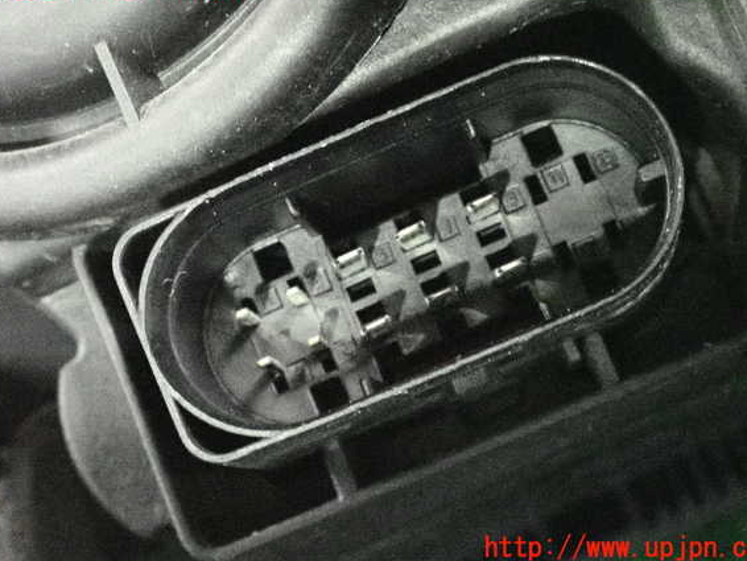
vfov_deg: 14.0
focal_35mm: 106
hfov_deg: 18.5
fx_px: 2288
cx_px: 387
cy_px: 268
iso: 12800
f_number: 4.9
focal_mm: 18
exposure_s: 1/40
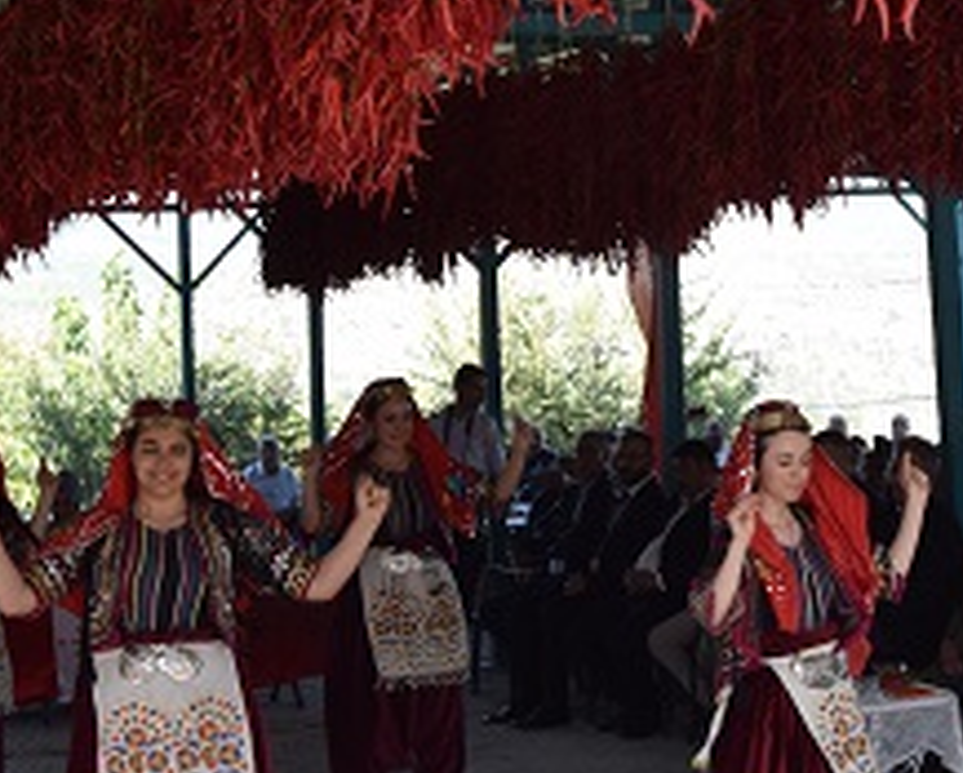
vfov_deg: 15.8
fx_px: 2776
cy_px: 209
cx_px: 670
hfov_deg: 19.6
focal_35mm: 97
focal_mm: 25
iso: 400
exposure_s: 1/200
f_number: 7.1
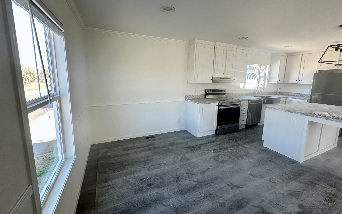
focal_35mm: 15
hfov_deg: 101.5
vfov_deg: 74.6
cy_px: 97
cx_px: 170
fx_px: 140
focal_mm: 2.22
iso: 125
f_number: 2.2
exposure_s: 1/99
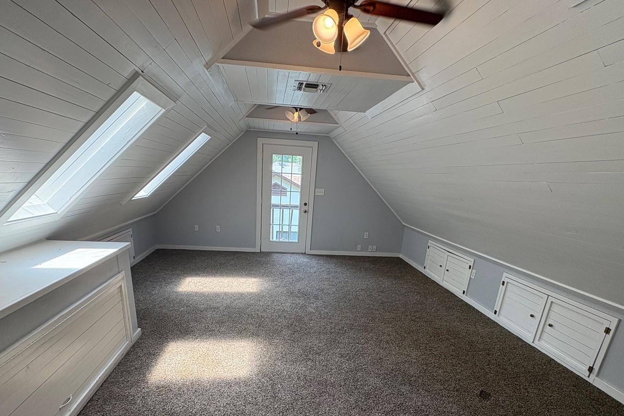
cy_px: 278
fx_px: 312
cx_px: 299
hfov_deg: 89.9
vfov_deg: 65.6
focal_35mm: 18
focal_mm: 2.22
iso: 100
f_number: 2.2
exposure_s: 1/122
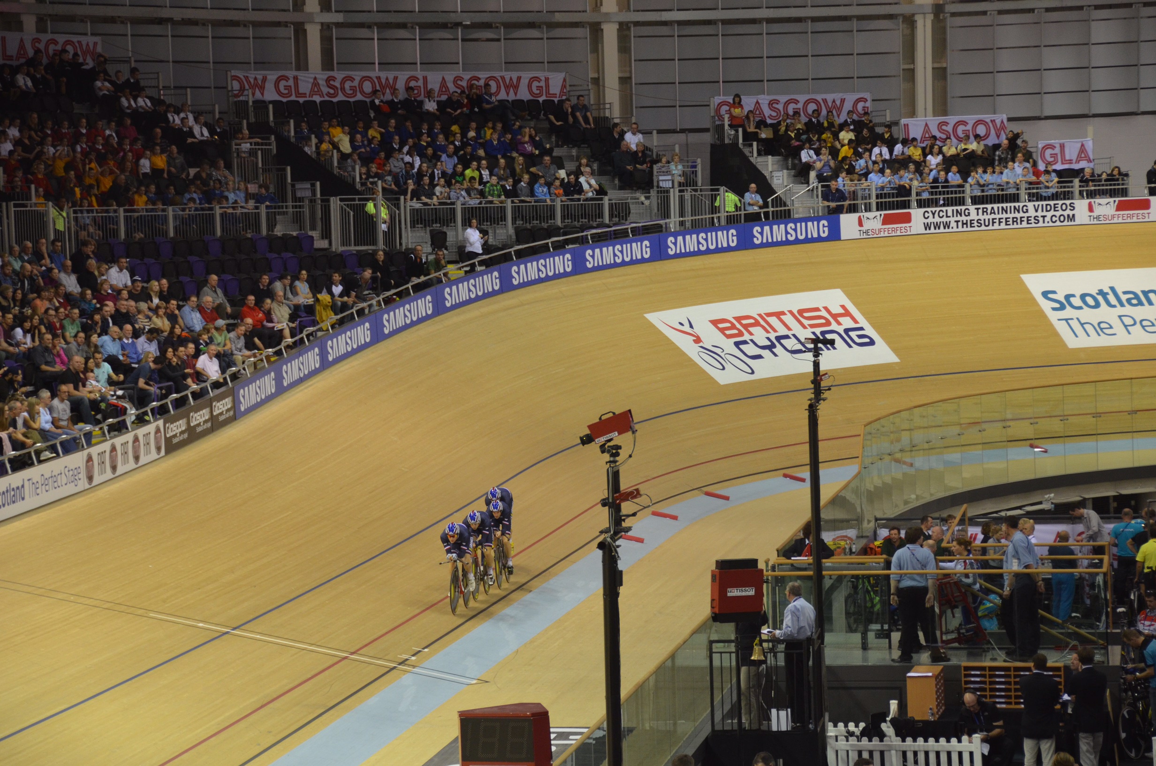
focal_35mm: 123
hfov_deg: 16.7
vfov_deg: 11.1
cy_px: 383
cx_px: 578
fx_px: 3941
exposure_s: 1/250
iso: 800
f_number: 5
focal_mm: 82
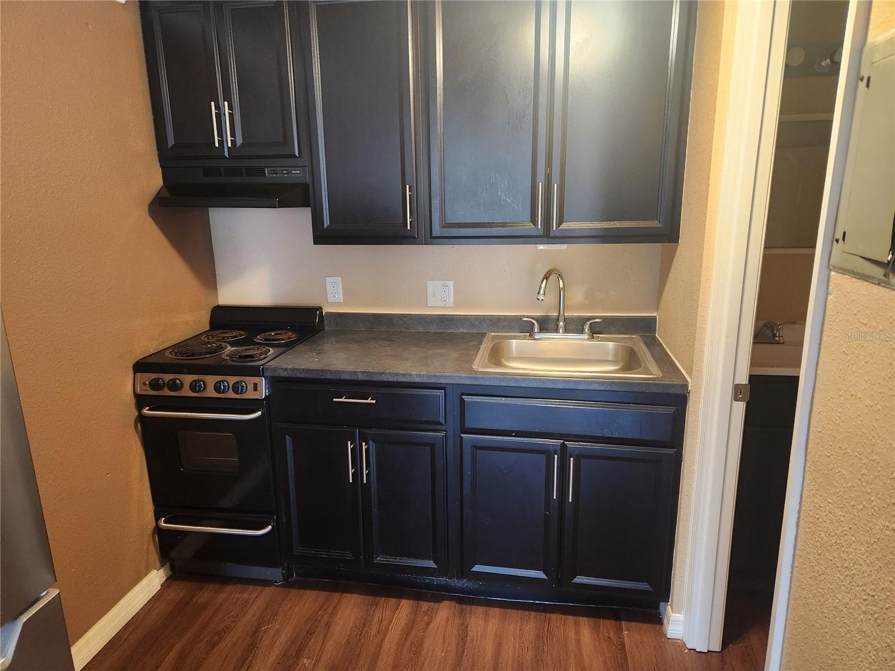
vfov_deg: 58.9
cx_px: 448
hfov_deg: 73.9
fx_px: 595
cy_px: 336
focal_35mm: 23
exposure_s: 1/60
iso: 640
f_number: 1.8
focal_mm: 5.4
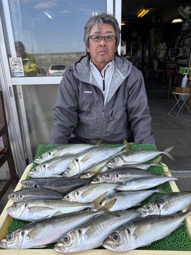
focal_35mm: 26
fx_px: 191
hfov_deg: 53.0
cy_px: 128
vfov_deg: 67.3
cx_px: 96
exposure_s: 1/799
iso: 50
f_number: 1.6
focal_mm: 5.96
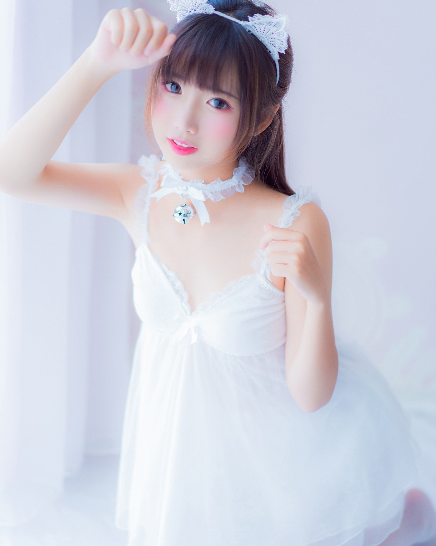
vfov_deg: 30.0
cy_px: 282
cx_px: 218
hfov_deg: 24.2
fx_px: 1016
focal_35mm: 63
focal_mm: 55
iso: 200
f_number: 1.8
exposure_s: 1/100
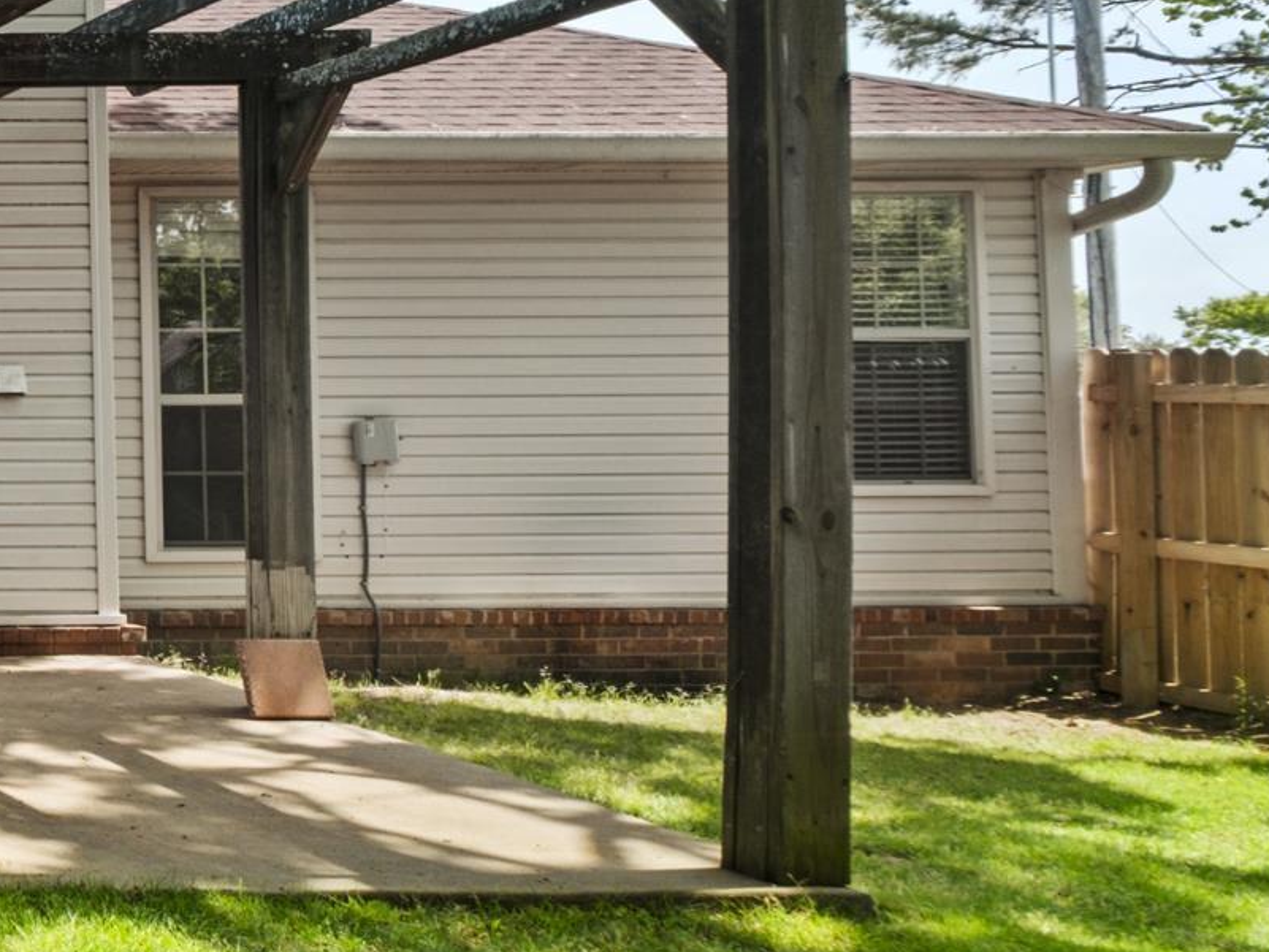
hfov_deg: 28.0
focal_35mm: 45
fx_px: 1650
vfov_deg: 32.0
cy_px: 352
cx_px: -637
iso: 200
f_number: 7.1
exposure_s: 1/25
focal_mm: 10
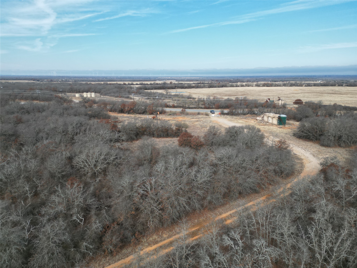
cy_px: 134
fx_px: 248
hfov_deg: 71.6
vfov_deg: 56.8
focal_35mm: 24
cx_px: 178
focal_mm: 6.72
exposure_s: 1/2000
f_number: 1.7
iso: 140
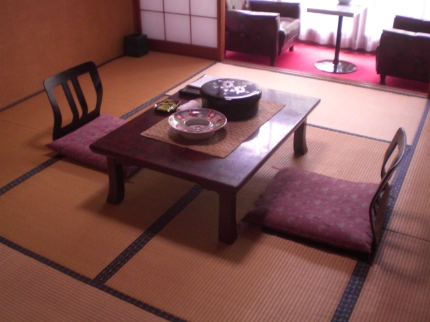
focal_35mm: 38
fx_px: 472
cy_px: 161
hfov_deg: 49.0
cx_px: 215
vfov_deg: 37.7
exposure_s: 1/40
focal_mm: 6.3
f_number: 3.1
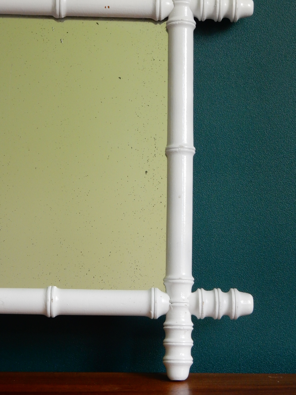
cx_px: 148
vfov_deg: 19.8
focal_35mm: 99
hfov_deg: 14.9
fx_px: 1129
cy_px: 198
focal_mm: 17.6
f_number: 5.3
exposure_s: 1/13
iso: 400
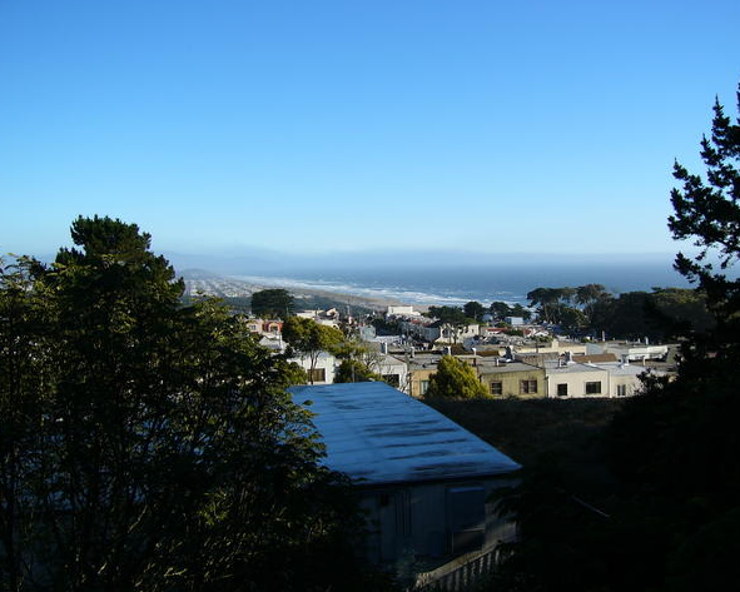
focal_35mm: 37
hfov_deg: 49.1
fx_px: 810
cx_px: 384
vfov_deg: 40.1
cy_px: 293
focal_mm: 5.8
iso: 50
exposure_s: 1/125
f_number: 8
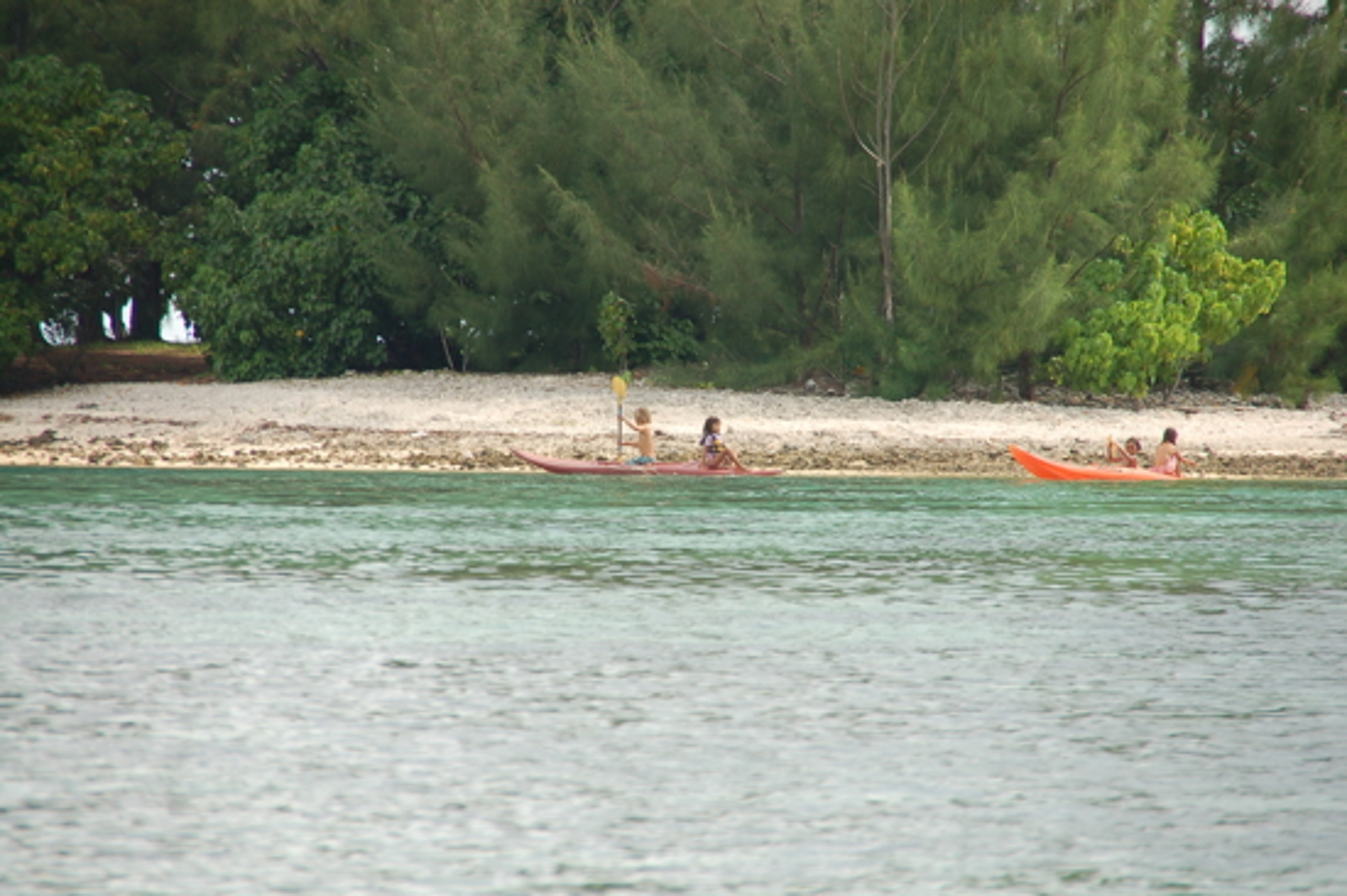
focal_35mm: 375
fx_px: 14022
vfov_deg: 3.7
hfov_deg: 5.5
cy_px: 448
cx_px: 674
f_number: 6.3
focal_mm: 250
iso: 200
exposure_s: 1/250
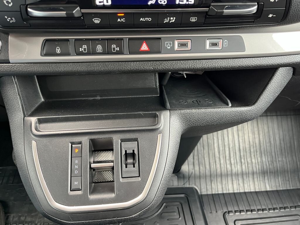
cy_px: 112
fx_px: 225
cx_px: 150
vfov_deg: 53.1
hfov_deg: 67.3
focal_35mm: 26
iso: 250
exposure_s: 1/49
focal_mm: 5.1
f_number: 1.6
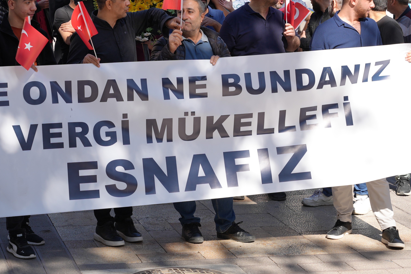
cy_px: 107
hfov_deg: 20.6
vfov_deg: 13.8
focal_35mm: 99
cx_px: 165
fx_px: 1130
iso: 100
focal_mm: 51.2
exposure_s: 1/400
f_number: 4.5
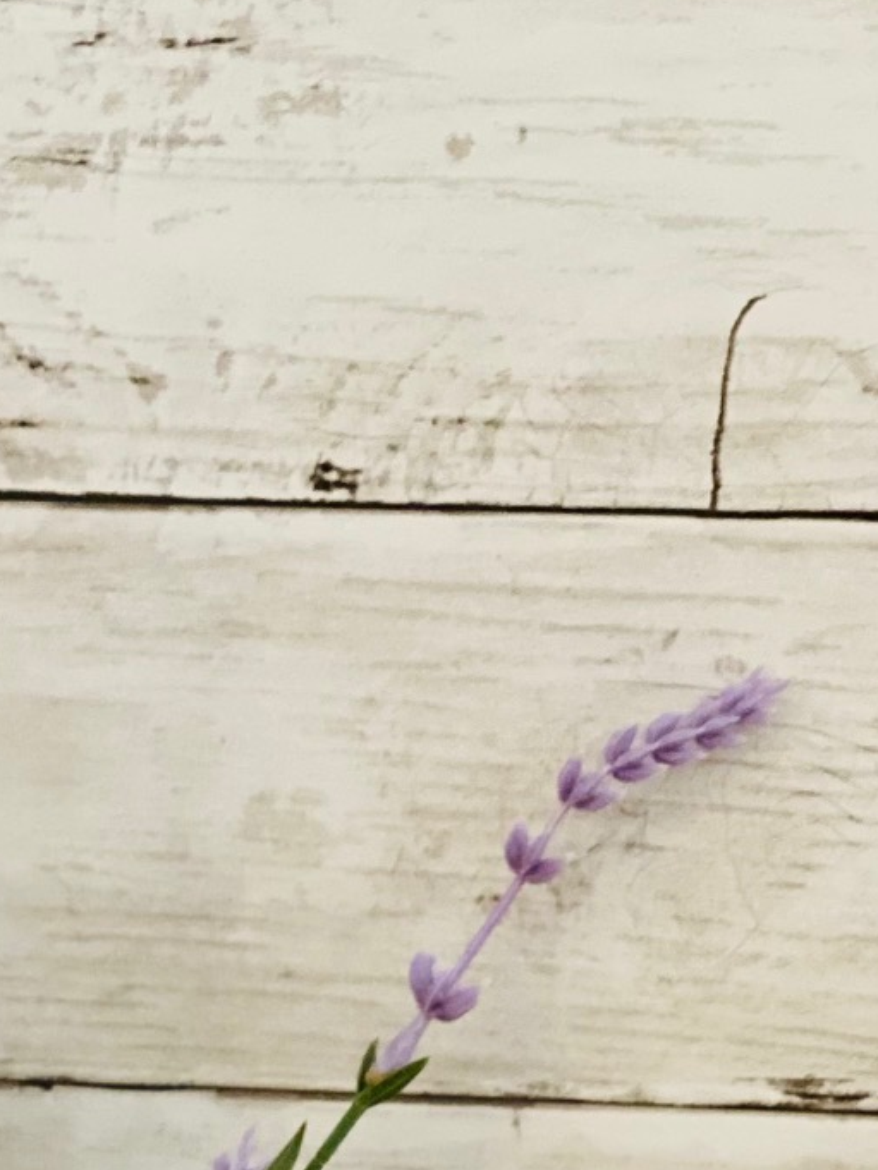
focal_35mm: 154
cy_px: 1311
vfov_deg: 12.6
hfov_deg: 9.5
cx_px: -113
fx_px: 5206
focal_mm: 6
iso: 400
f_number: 2
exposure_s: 1/20
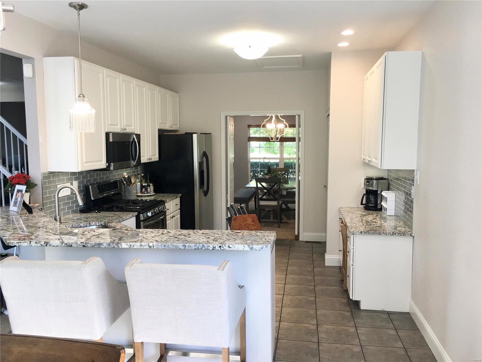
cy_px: 181
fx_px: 404
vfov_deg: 48.2
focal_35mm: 29
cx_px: 241
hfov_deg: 61.7
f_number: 2.2
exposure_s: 1/40
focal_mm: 4.15
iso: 25
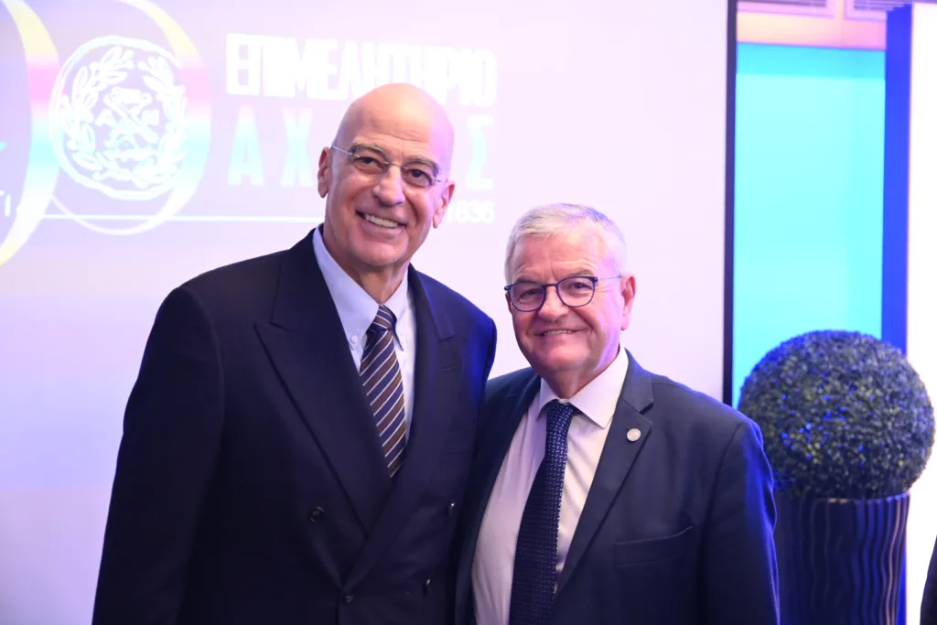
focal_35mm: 45
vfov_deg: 29.9
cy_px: 312
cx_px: 468
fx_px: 1171
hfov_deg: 43.6
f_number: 2.8
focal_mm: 45
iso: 4000
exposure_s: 1/125
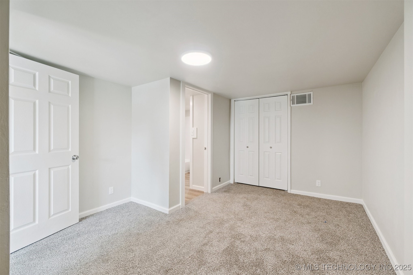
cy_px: 138
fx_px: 172
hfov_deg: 100.4
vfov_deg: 77.3
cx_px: 206
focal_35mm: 15
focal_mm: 10
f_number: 6.3
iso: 200
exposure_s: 1/25
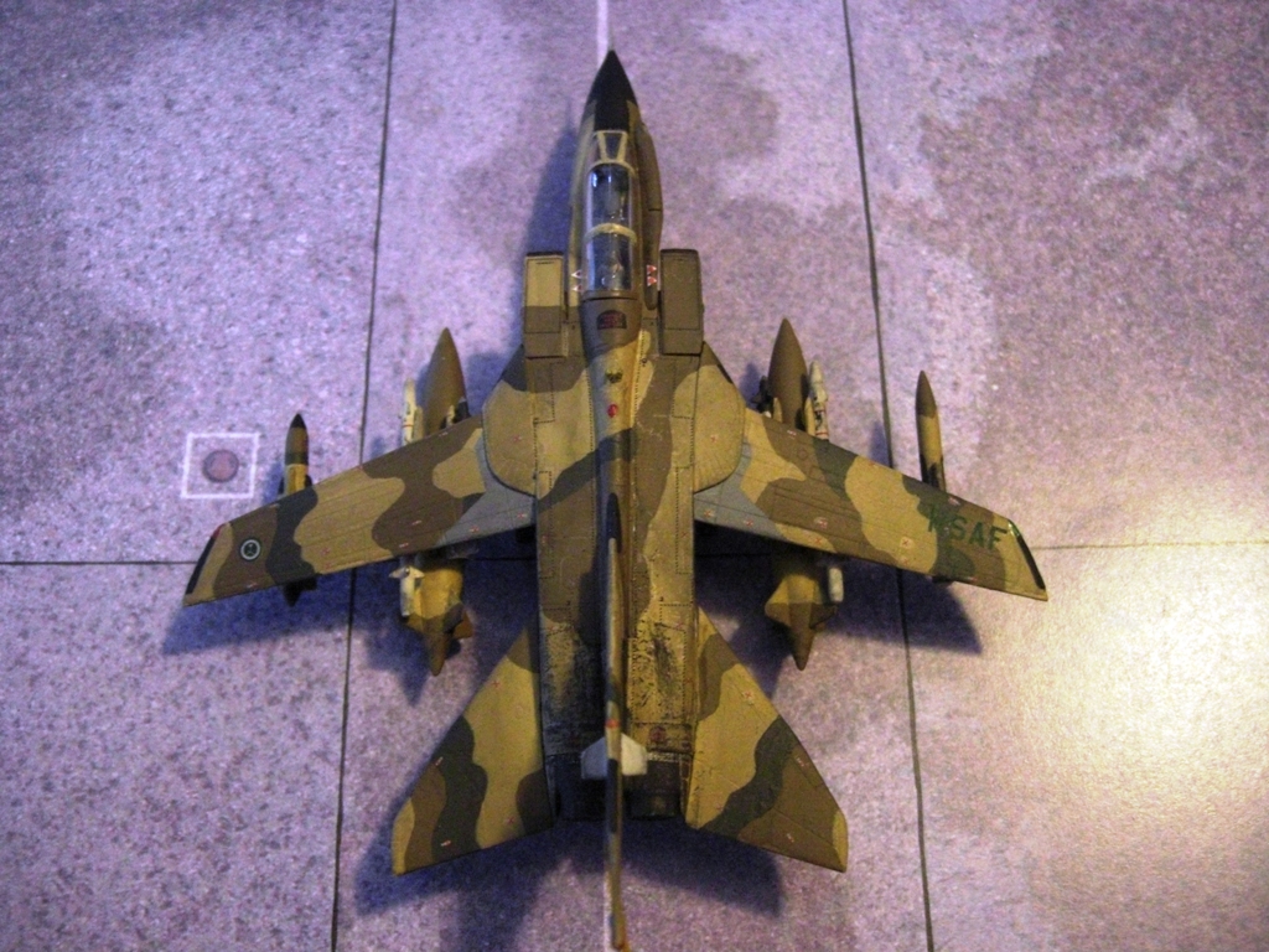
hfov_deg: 49.0
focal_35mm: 38
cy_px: 476
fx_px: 1393
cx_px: 634
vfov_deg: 37.7
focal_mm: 7.9
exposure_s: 1/30
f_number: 2.8
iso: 800
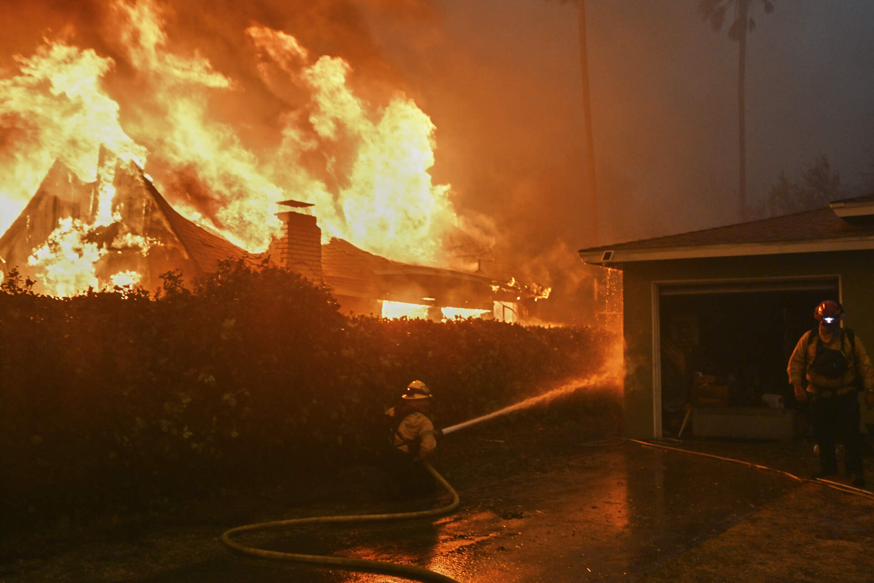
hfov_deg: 53.1
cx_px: 437
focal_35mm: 36
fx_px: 874
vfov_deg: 36.9
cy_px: 292
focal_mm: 24
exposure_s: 1/250
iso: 400
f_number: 3.5
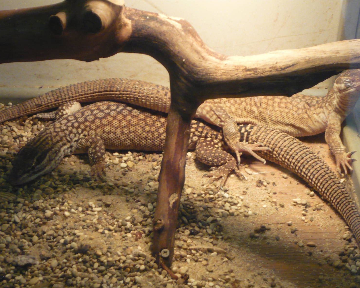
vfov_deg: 14.7
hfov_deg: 18.3
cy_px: 145
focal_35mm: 105
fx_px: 1119
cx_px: 183
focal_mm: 16.5
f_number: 5.1
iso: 400
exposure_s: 1/50
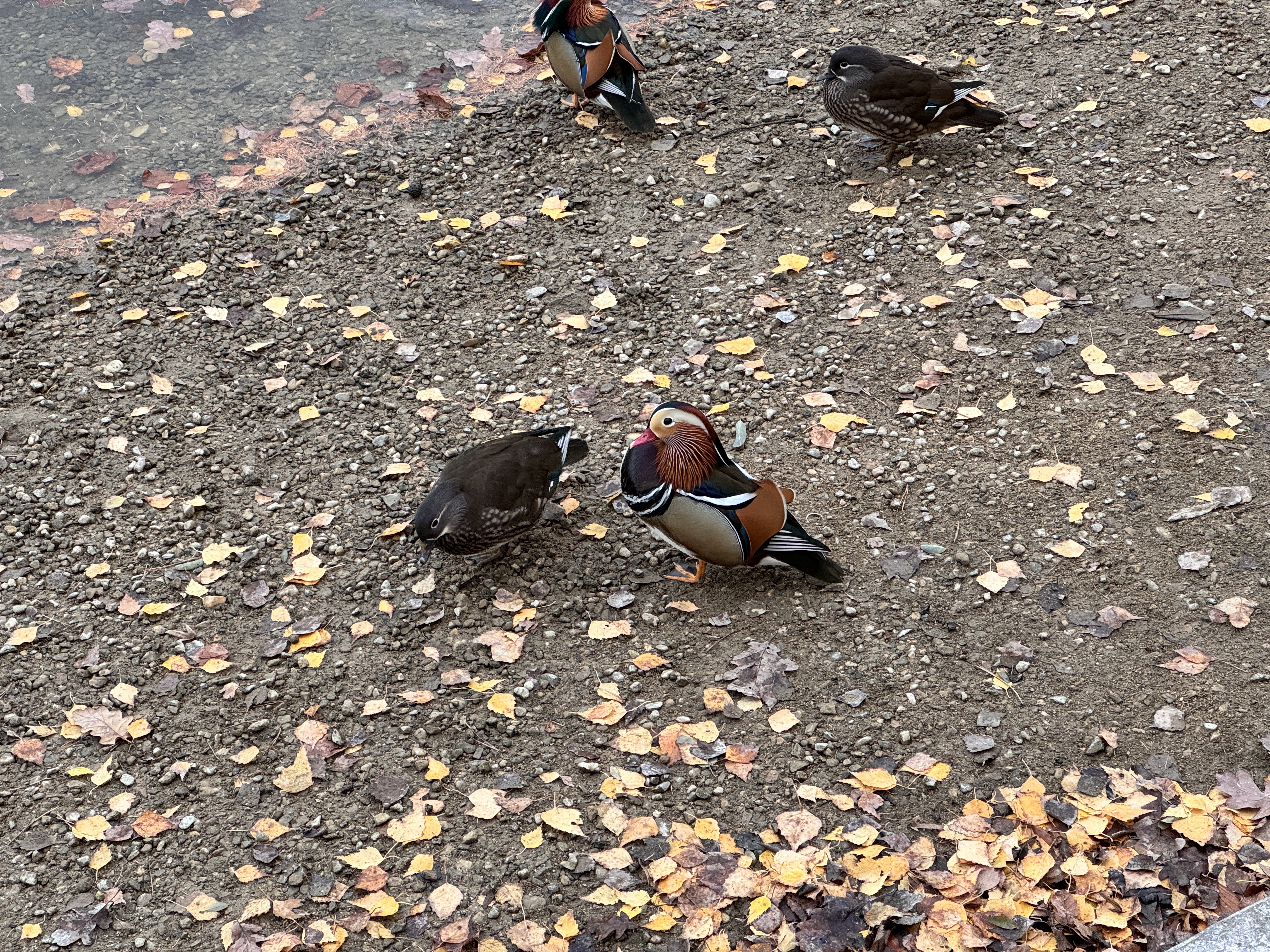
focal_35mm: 77
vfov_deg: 19.1
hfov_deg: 25.3
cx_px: 635
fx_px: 2825
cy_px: 476
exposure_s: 1/99
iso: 200
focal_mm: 9
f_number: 2.8
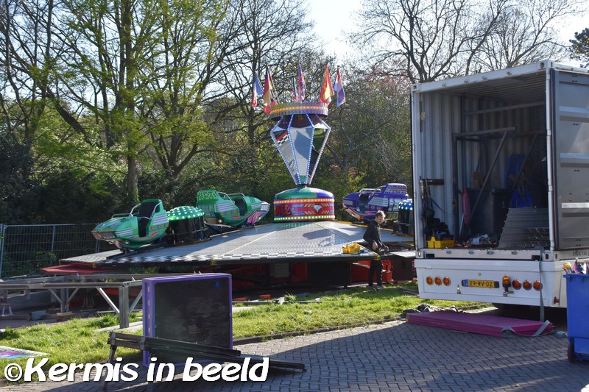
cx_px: 294
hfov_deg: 37.9
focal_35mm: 52
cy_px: 196
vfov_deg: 25.7
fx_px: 859
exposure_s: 1/500
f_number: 8
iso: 500
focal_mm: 35
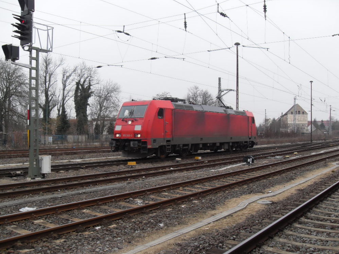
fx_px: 343
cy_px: 130
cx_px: 171
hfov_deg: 52.6
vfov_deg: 40.7
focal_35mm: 35
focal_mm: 6.3
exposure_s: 1/180
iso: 80
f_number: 2.8
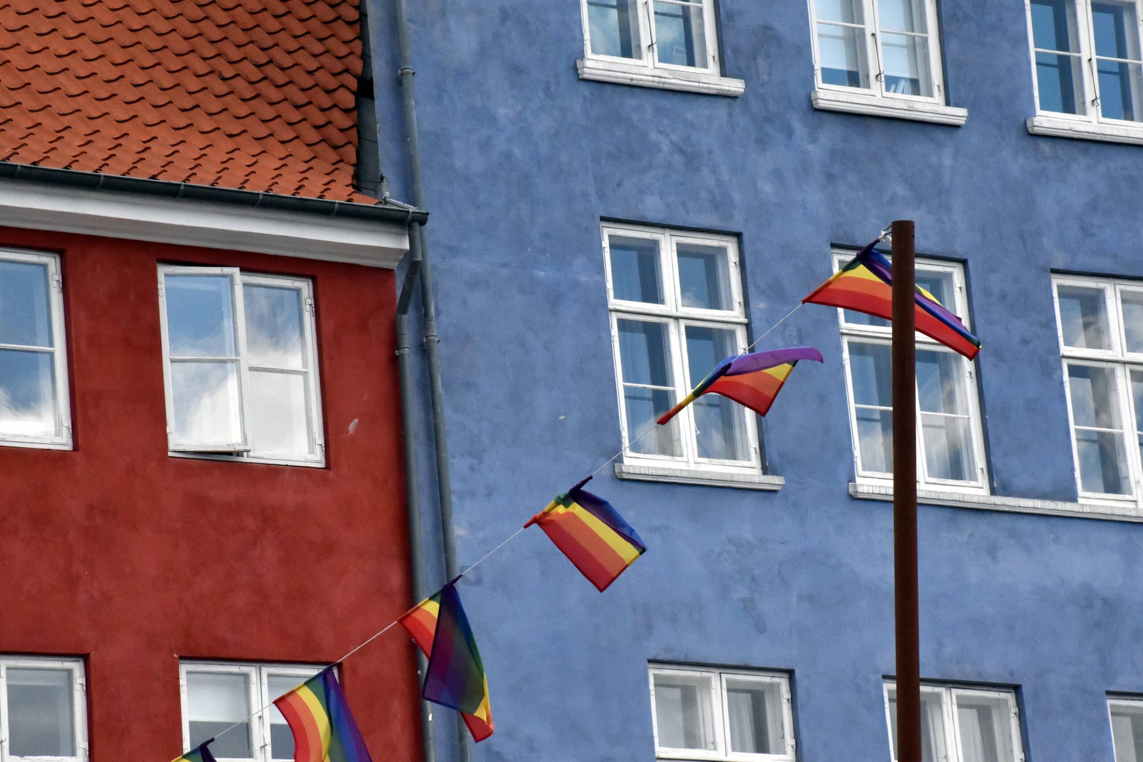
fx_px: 4048
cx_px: 572
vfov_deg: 10.8
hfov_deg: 16.1
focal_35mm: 128
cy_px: 381
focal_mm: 85
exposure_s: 1/2000
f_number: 11
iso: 1600
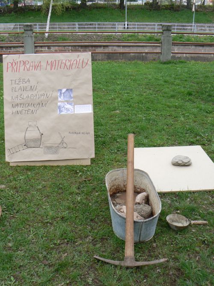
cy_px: 143
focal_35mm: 36
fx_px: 297
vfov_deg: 51.4
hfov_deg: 39.6
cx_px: 107
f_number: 5.6
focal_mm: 6
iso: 80
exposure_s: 1/160
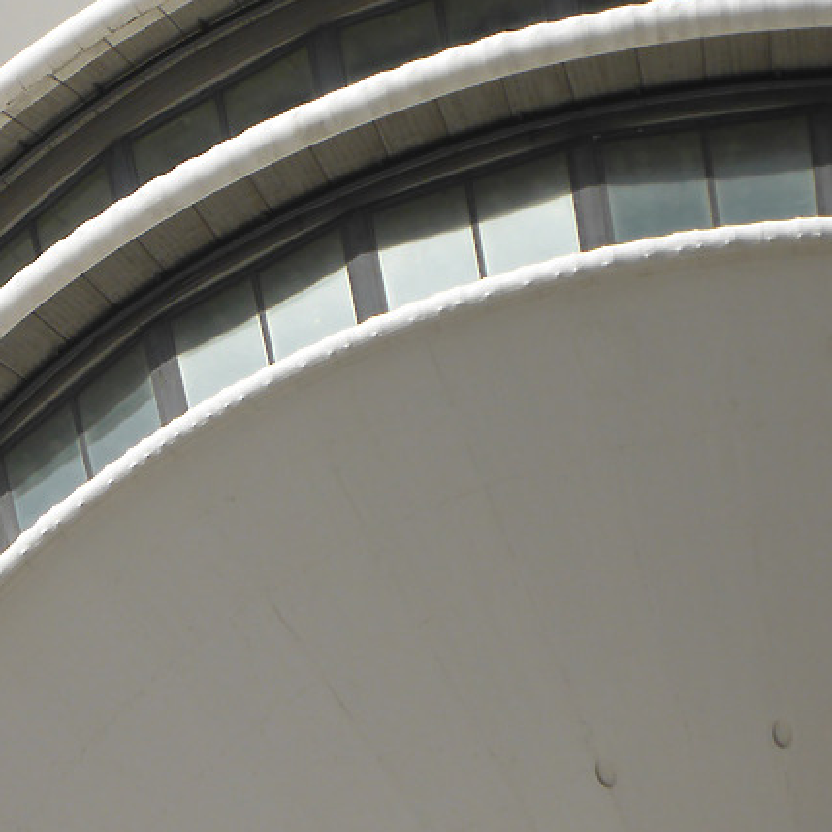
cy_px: 278
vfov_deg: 3.7
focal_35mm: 473
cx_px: 47
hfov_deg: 3.7
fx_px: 12862
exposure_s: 1/500
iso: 100
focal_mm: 41.3
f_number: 5.6
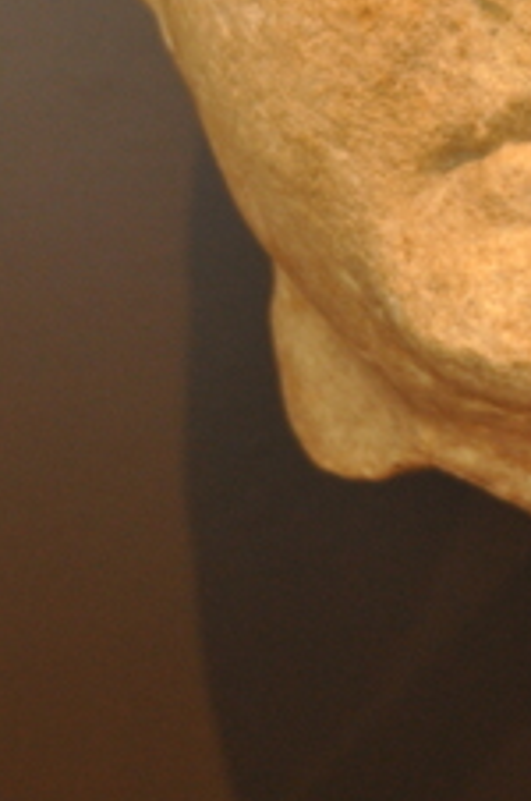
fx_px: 5358
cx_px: 604
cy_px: -138
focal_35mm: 241
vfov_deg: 8.5
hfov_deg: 5.7
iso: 640
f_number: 4.8
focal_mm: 55
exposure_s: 1/15
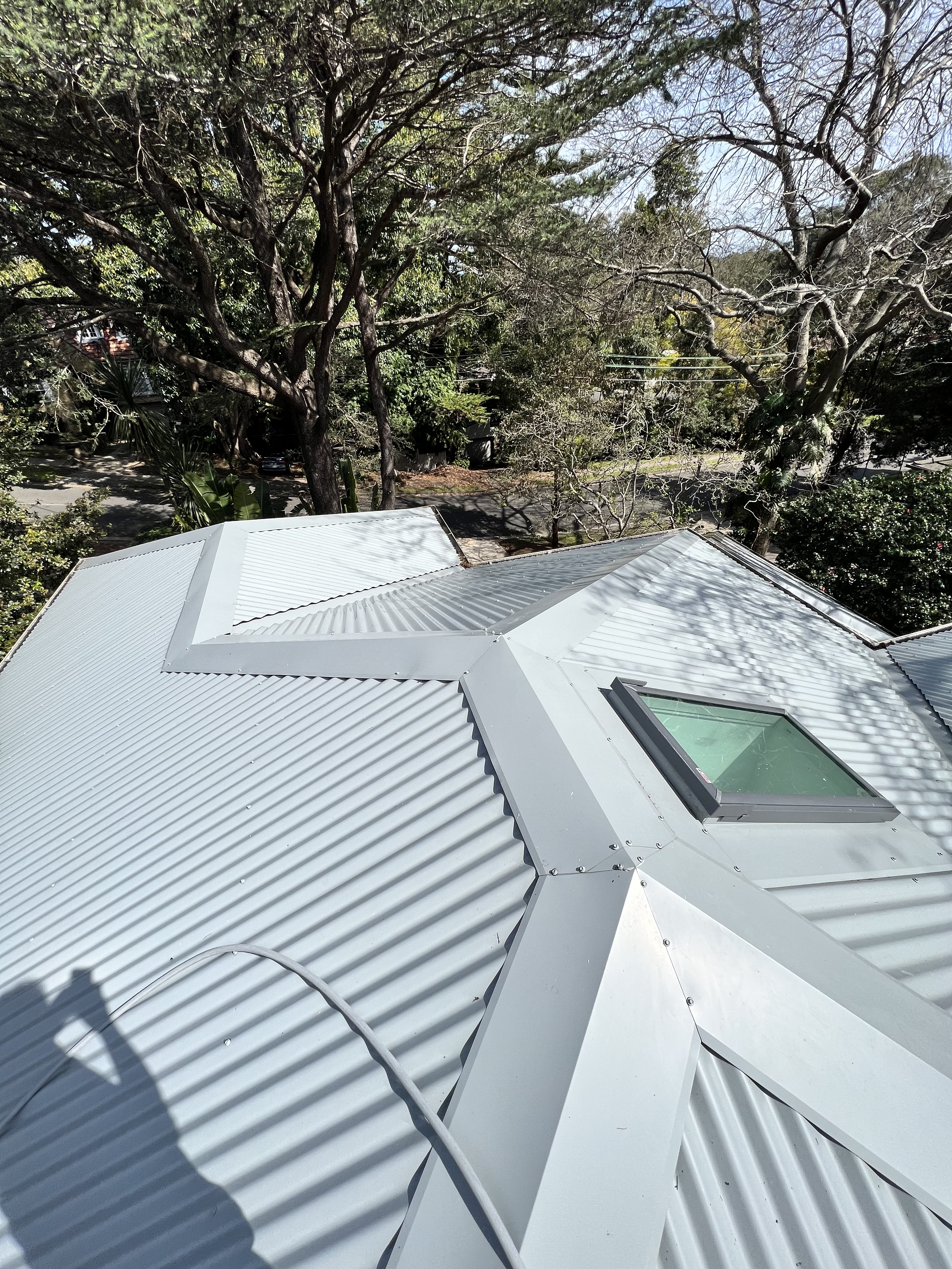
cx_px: 476
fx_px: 477
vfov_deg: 106.2
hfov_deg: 89.9
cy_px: 634
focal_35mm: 13
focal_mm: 1.57
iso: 32
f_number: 1.8
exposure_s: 1/2016
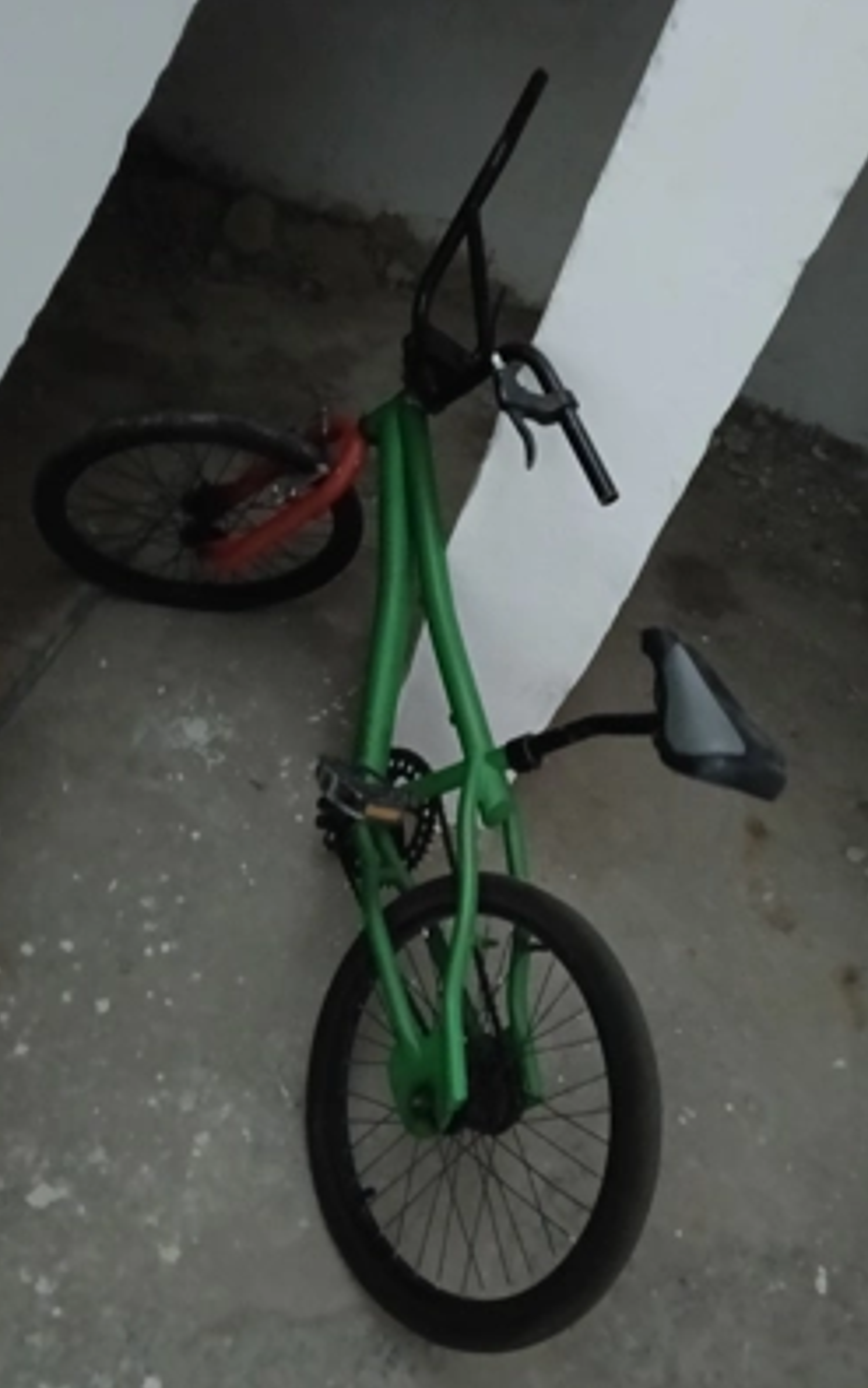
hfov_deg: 43.1
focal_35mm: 29
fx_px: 1097
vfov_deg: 64.6
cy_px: 696
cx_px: 474
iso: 4000
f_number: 1.8
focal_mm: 3.98
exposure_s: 1/11.1
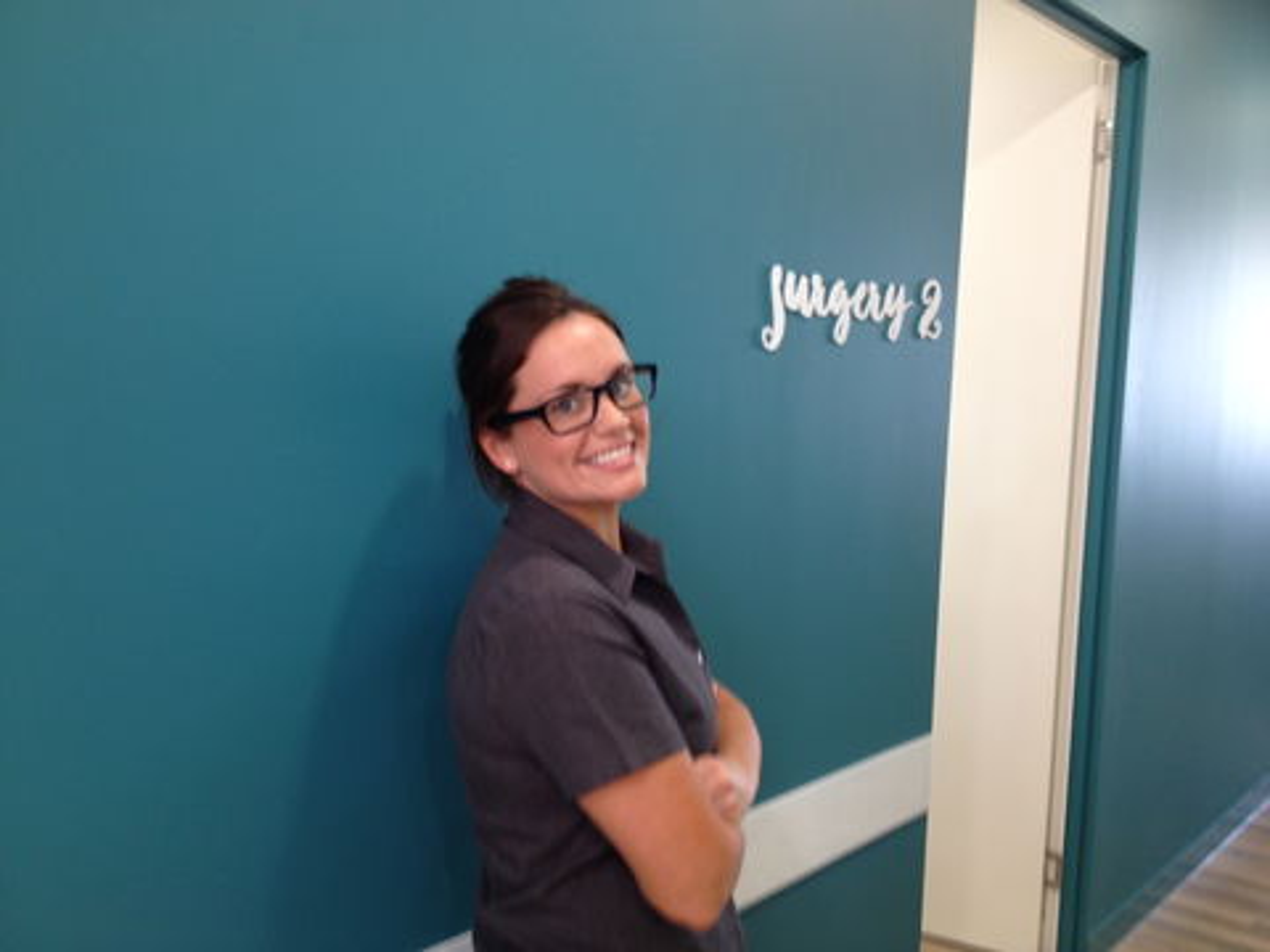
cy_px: 476
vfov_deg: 40.7
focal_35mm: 35
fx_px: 1284
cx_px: 635
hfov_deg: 52.6
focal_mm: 4.28
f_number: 2.4
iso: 64
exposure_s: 1/20
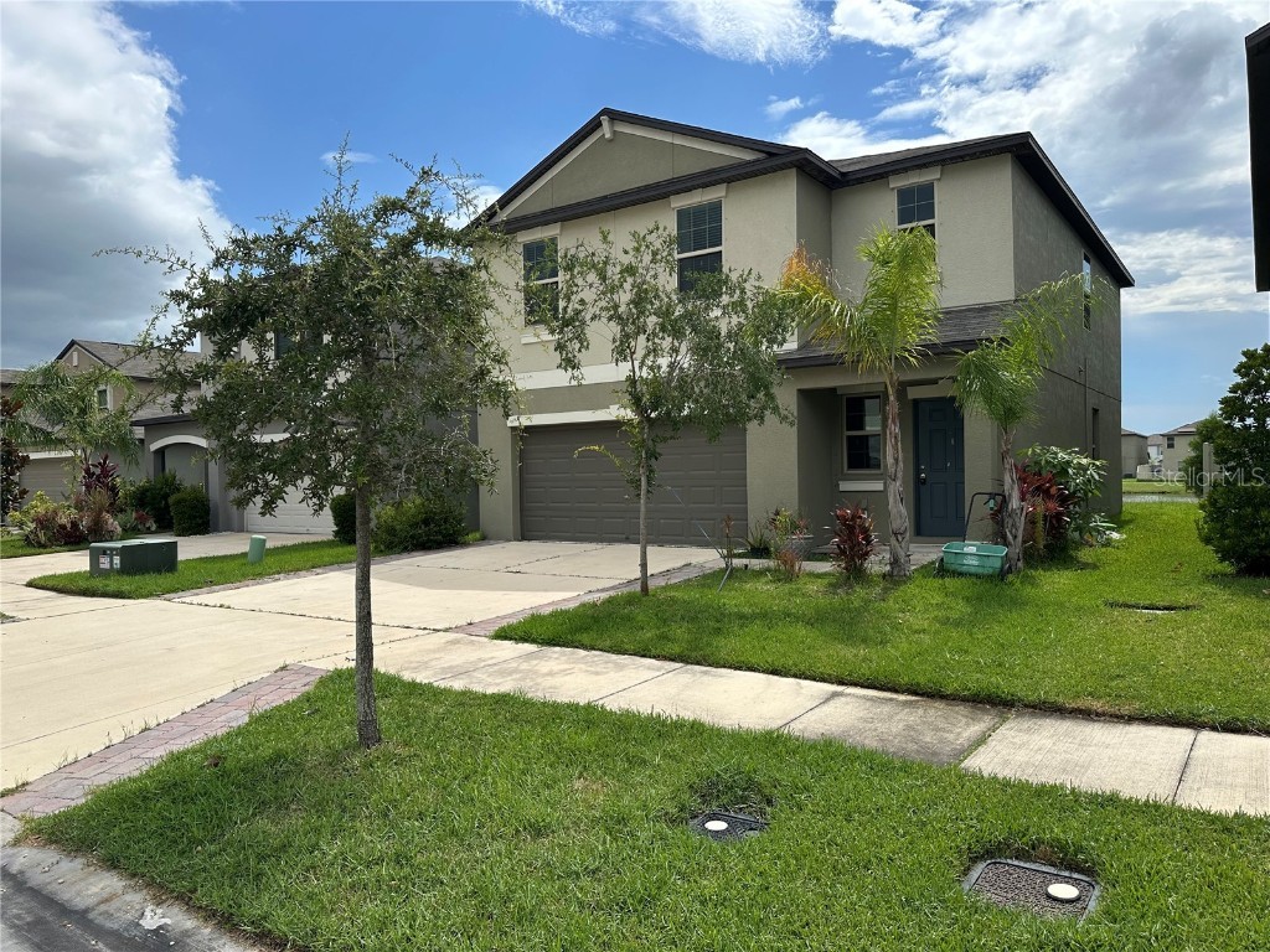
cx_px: 635
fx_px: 881
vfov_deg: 56.8
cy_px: 476
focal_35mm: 24
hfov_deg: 71.6
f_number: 1.78
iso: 80
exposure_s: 1/6211
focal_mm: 6.86
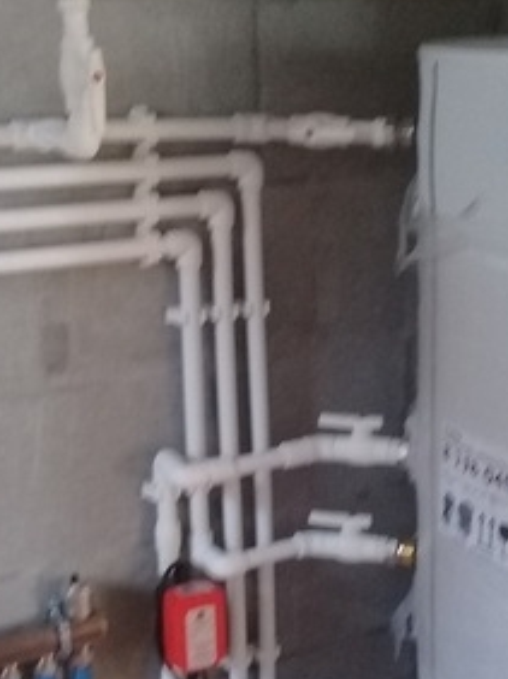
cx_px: 392
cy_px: 445
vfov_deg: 29.2
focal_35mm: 66
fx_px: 1293
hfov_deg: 22.0
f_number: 2.2
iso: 200
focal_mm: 3.3
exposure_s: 1/17
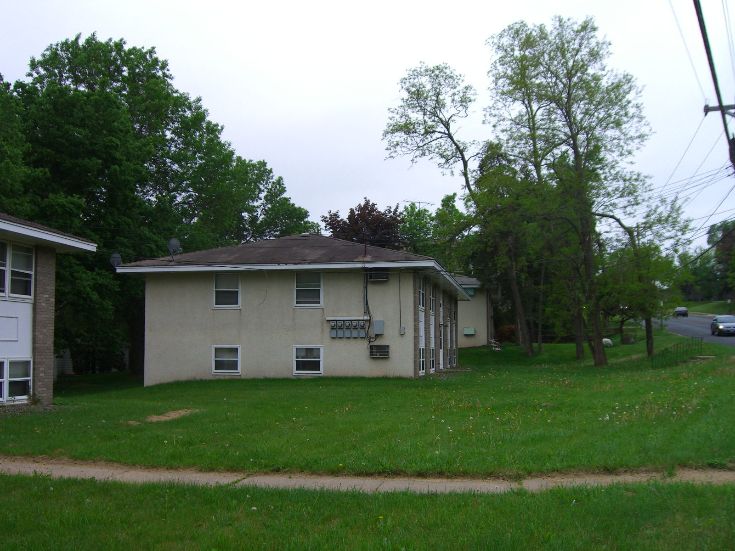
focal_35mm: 38
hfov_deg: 49.0
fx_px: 807
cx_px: 368
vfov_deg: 37.7
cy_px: 276
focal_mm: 7.9
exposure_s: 1/200
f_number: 4
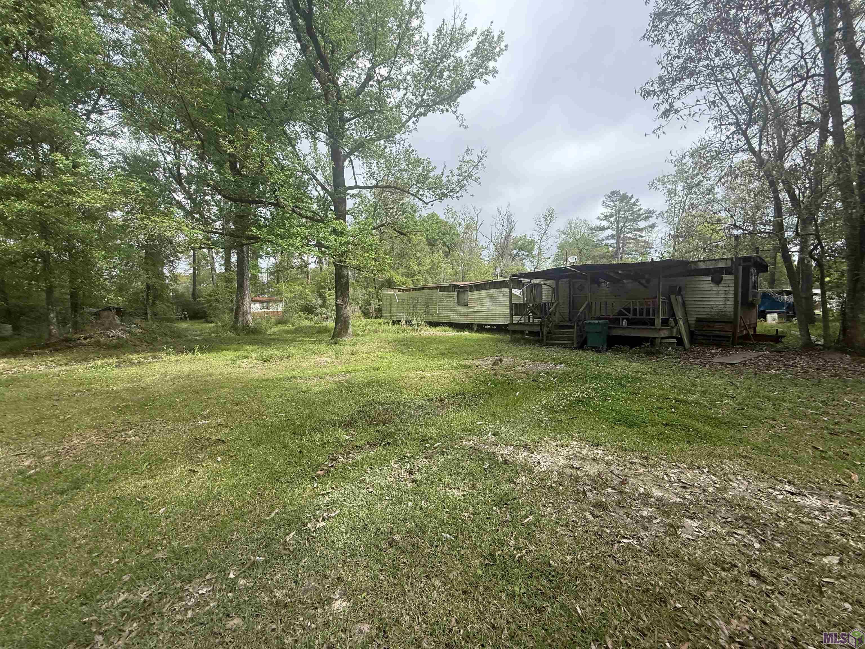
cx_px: 432
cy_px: 324
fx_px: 350
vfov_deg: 85.7
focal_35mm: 14
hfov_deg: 102.1
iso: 64
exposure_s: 1/799
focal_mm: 2.22
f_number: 2.2
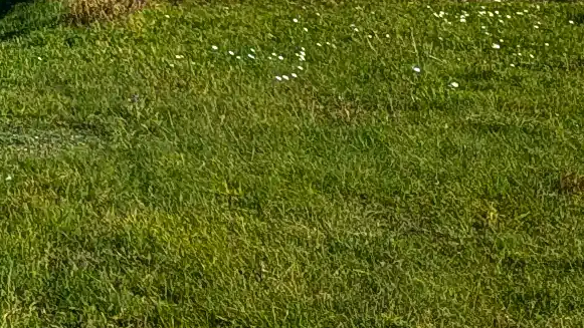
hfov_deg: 9.9
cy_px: -299
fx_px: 2850
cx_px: -919
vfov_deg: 6.4
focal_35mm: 184
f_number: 1.85
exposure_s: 1/1984
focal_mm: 6.81
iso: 44
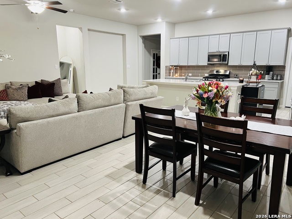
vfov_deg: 53.1
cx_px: 146
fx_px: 219
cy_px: 110
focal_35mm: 26
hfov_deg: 67.3
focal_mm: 5.7
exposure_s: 1/60
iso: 250
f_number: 1.5
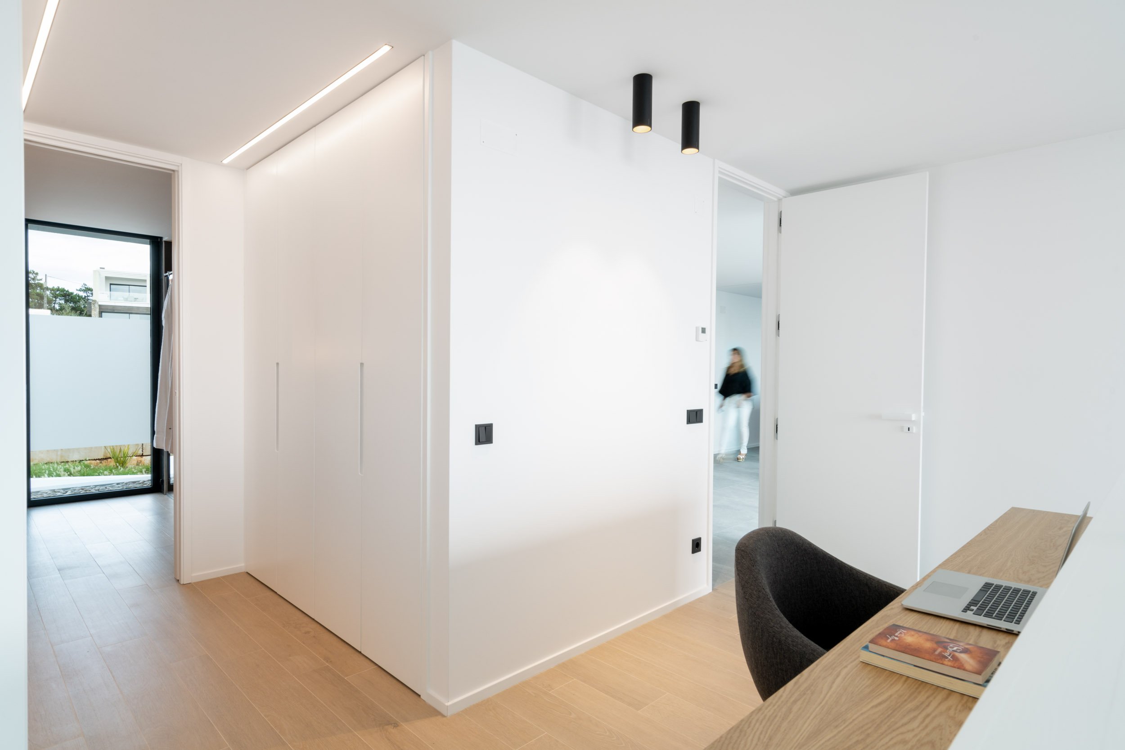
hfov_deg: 86.9
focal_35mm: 19
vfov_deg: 64.6
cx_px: 562
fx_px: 594
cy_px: 375
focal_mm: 19
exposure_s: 1/5
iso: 125
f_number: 13
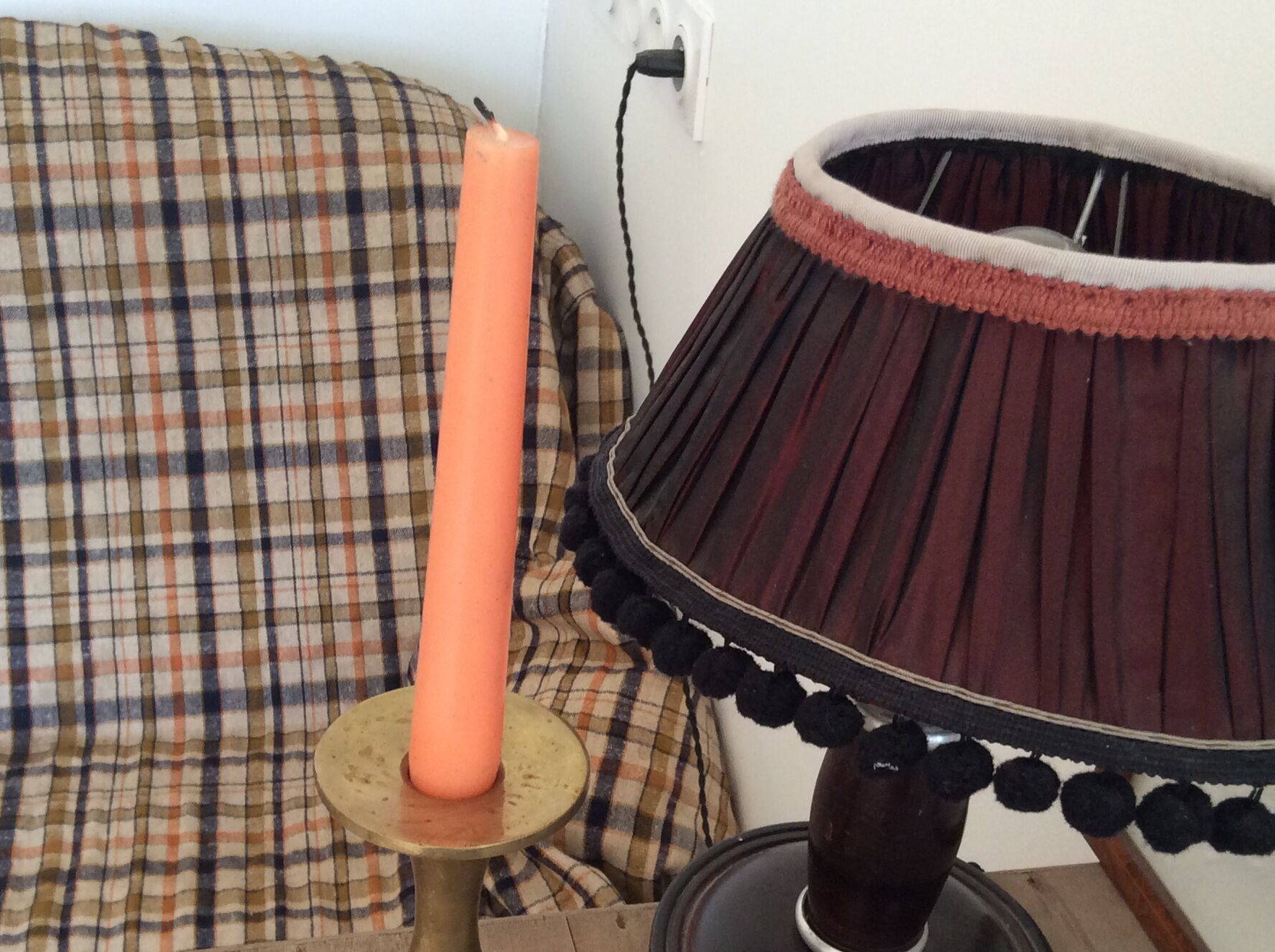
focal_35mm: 47
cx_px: 645
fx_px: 1728
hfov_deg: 40.5
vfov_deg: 30.6
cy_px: 631
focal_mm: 3.3
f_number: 2.4
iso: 100
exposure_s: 1/25
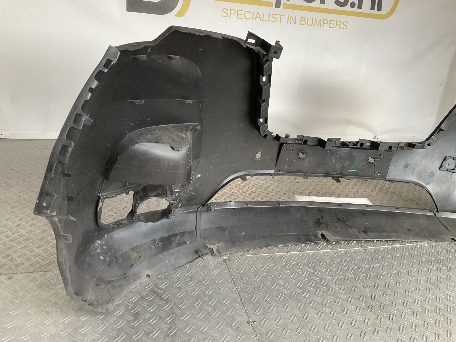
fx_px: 382
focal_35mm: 29
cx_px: 228
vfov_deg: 48.2
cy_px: 171
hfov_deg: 61.7
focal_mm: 3
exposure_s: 1/50
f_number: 1.8
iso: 80
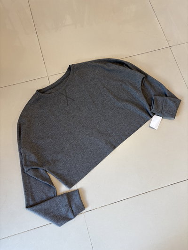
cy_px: 125
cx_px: 94
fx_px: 188
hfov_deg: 53.1
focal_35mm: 26
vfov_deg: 67.3
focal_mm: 5.96
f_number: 1.6
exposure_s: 1/100
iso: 125
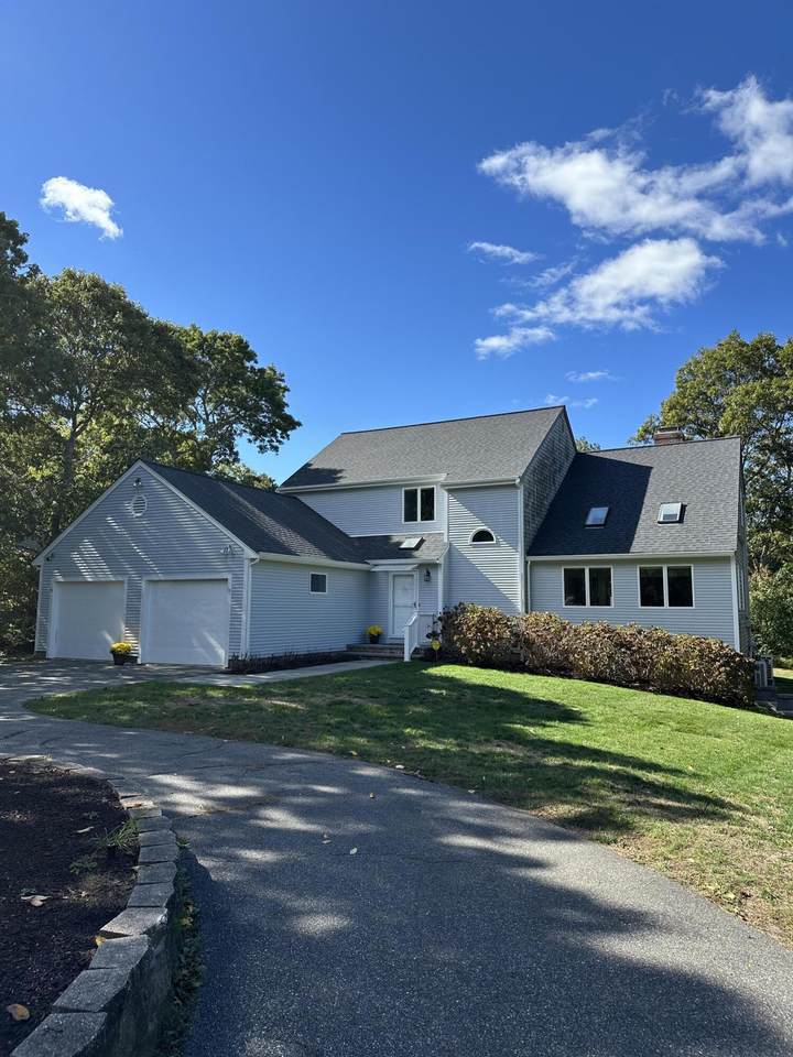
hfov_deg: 56.8
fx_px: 733
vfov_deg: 71.6
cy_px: 528
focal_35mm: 24
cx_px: 396
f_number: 1.78
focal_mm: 6.86
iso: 80
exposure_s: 1/2882
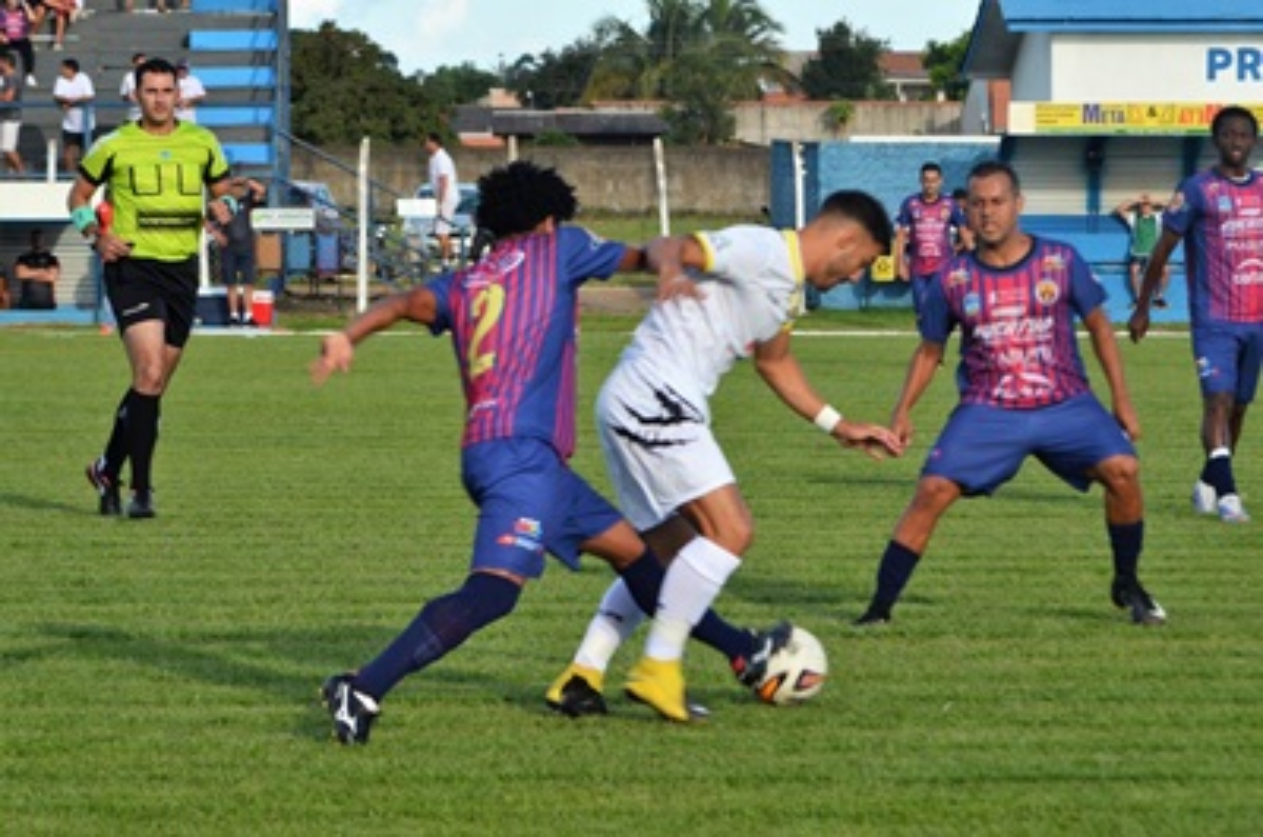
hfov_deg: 10.2
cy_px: 418
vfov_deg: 6.8
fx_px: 7090
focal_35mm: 202
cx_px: 632
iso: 100
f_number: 11
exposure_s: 1/160
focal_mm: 135
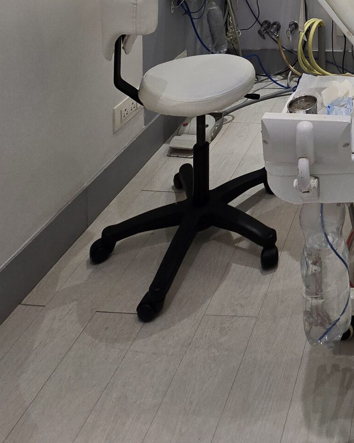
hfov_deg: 35.1
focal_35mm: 34
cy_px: -149
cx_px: 417
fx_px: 445
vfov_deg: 34.5
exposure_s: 1/100
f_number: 2.2
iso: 64
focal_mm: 2.2
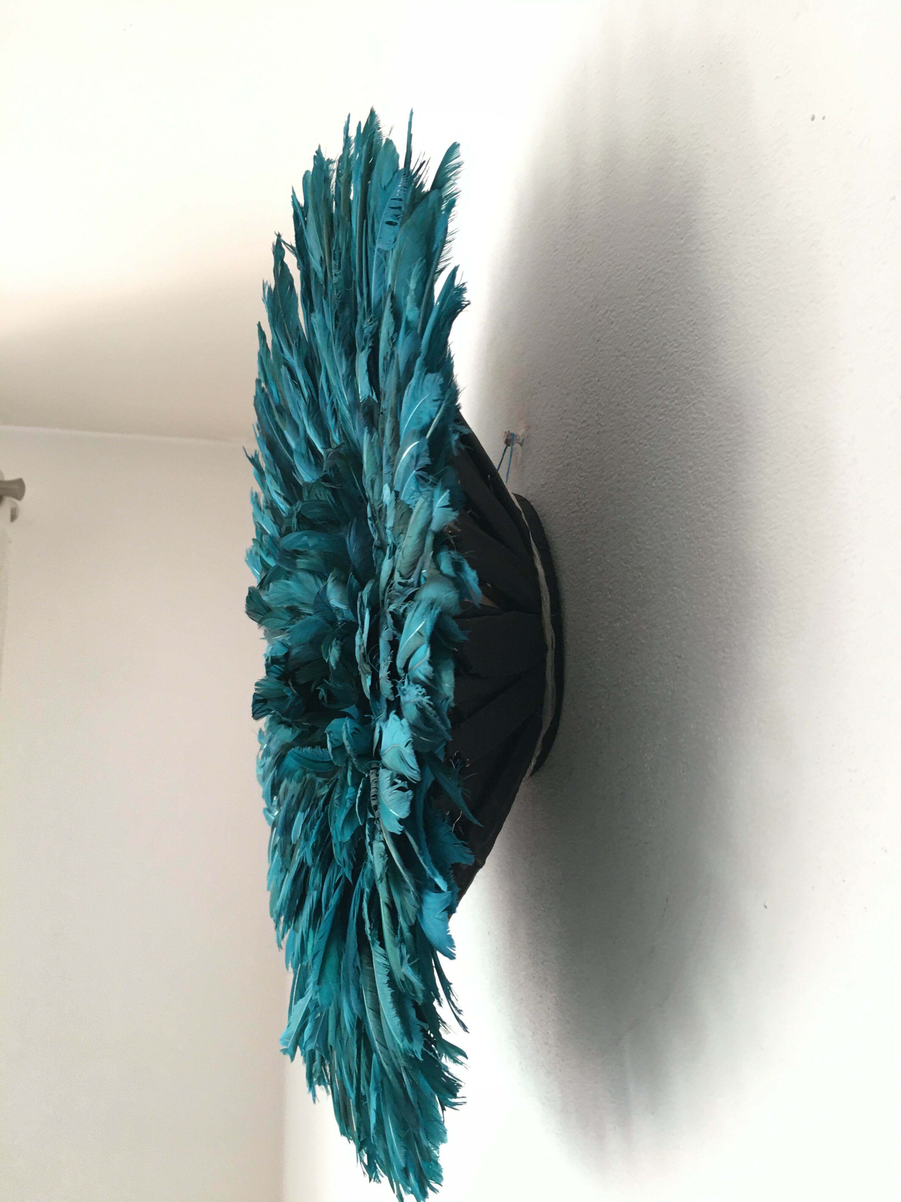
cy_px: 601
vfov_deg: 61.7
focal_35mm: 29
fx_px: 1006
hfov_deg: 48.2
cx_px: 450
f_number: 2.2
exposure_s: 1/17
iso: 50
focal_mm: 4.15
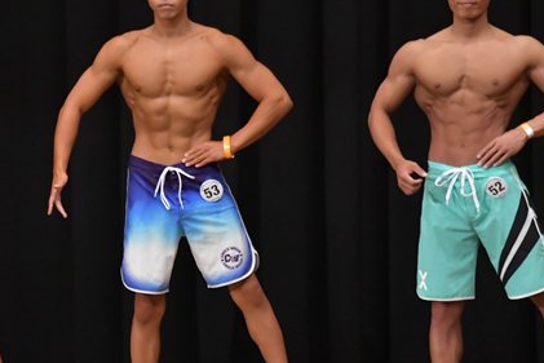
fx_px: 6031
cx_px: 87
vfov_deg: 3.4
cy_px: 200
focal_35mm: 399
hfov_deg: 5.2
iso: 5000
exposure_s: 1/400
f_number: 5.6
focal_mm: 145
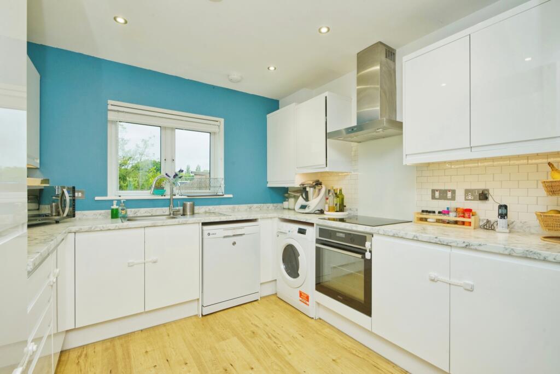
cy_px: 187
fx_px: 249
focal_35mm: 16
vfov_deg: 73.8
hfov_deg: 96.7
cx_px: 280
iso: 400
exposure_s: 1/60
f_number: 9
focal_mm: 16
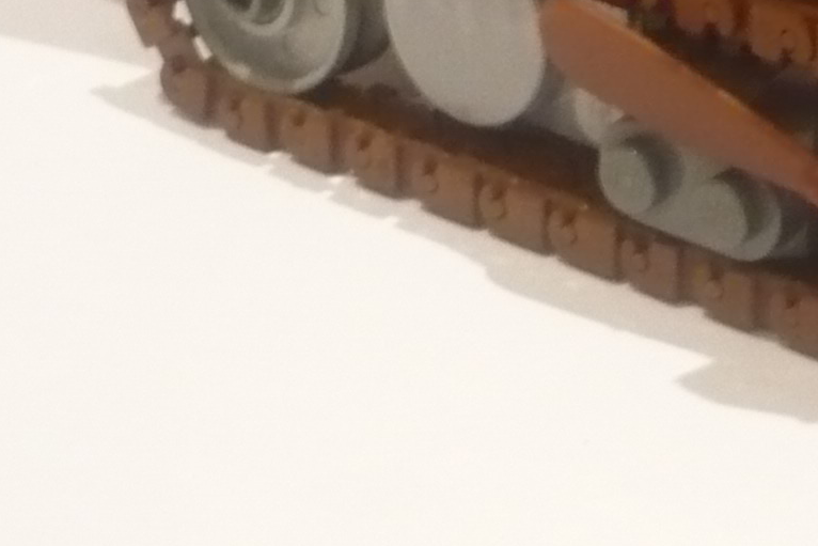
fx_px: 3318
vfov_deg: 8.9
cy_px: -536
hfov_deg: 13.6
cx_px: 997
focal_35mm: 146
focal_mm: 5.8
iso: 200
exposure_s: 1/8
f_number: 2.8
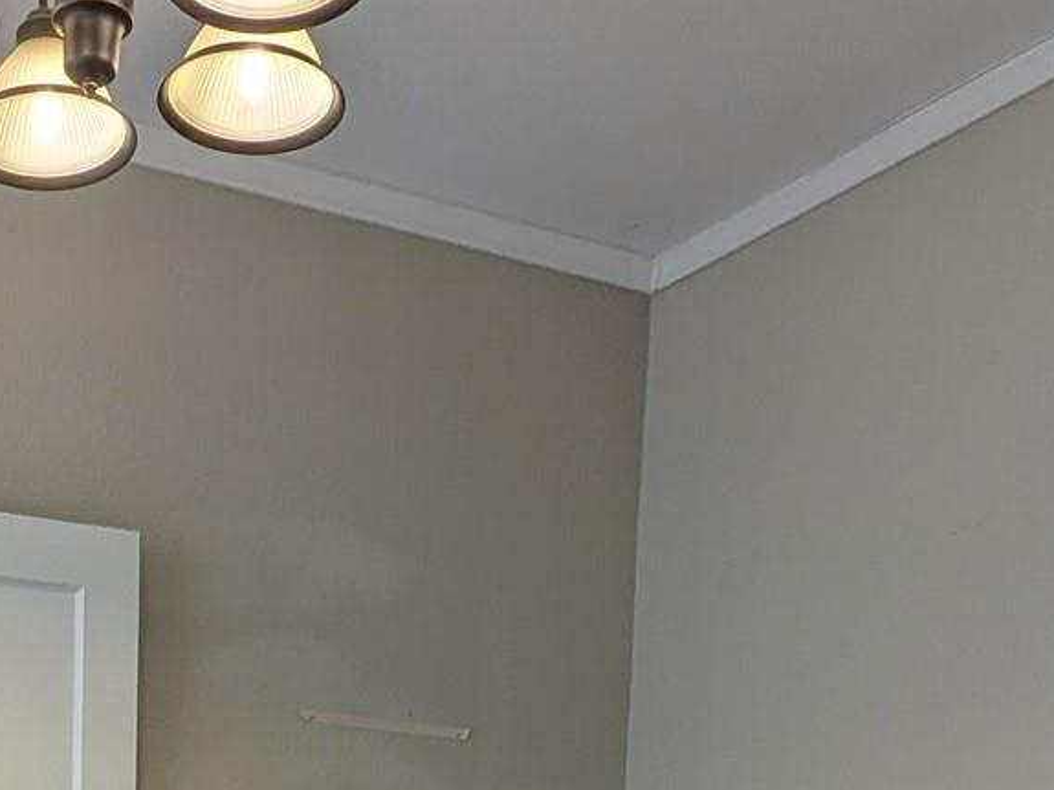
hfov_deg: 32.1
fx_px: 1735
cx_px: 106
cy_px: 1289
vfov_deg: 20.6
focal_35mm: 57
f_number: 2.2
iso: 38
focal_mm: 2.35
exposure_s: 1/40
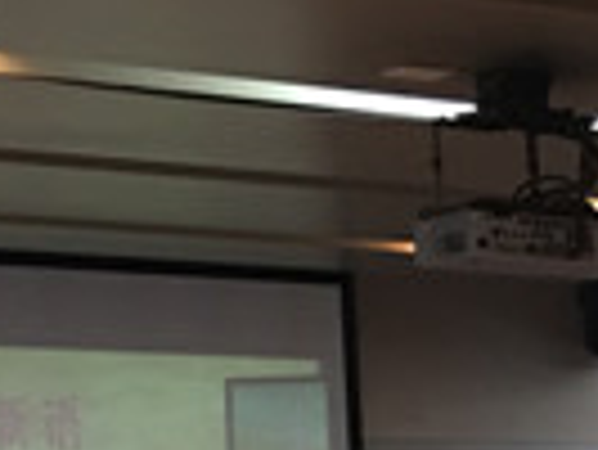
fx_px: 2265
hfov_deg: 14.1
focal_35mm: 131
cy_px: 828
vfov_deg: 10.6
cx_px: 890
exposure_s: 1/10
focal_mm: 4.15
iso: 80
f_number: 2.2
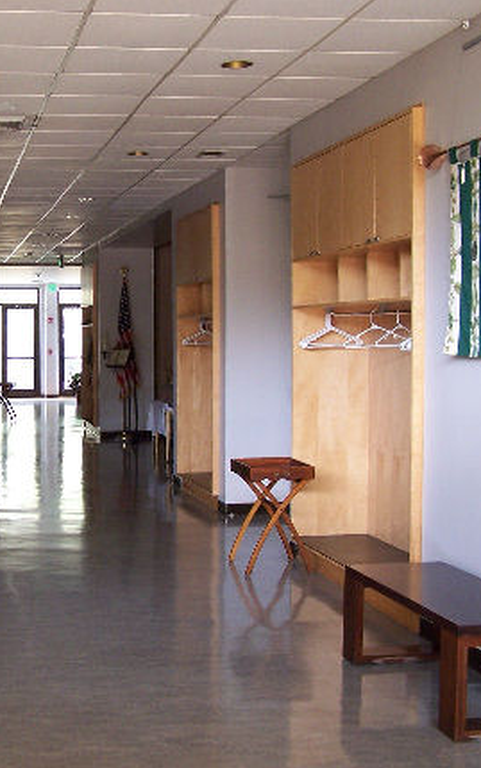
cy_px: 384
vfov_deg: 37.5
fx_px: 1132
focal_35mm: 54
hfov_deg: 23.5
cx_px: 79
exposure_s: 1/20
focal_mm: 6.3
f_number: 2.8
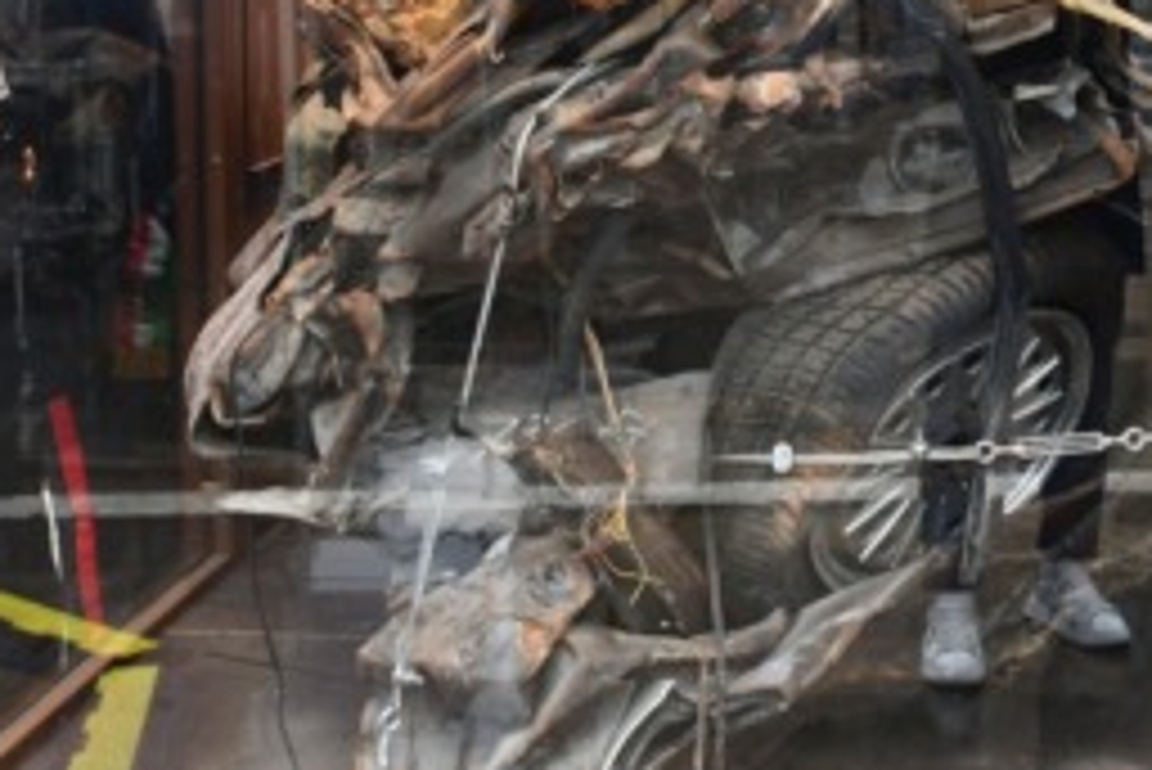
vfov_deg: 17.9
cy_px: 70
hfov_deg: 26.0
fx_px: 2401
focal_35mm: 75
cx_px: 1058
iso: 640
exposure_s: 1/80
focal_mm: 20
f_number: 4.5
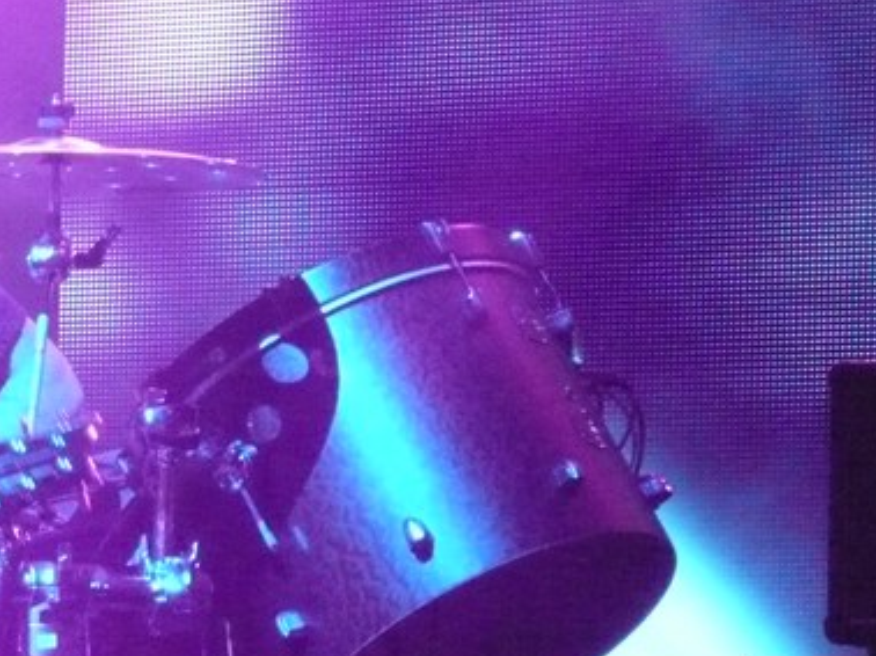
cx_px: -39
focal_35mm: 593
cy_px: 348
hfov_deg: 3.3
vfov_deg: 2.5
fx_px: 14997
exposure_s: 1/40
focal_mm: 46
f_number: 4.9
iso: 1250
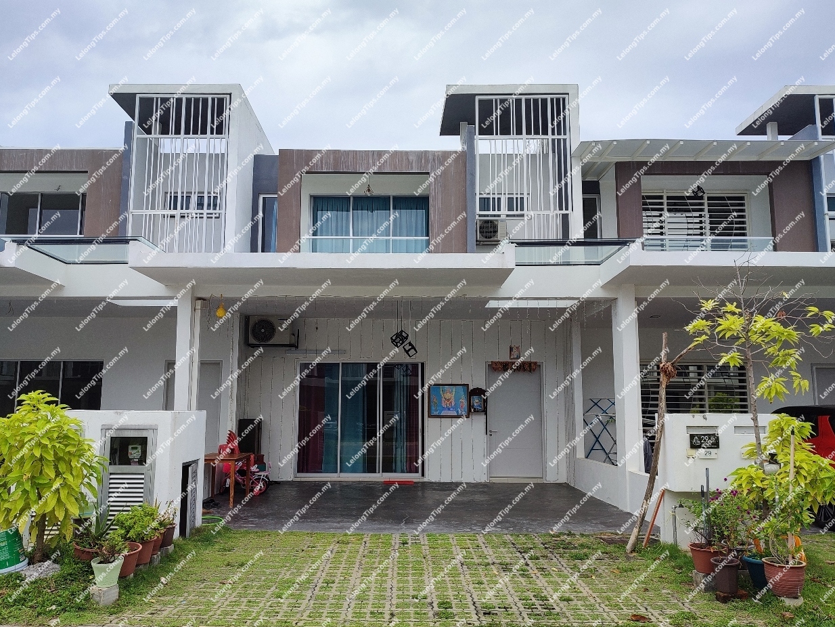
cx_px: 418
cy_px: 314
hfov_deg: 71.6
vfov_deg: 56.8
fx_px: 579
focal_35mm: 24
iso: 50
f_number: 1.89
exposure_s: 1/836
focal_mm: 5.89
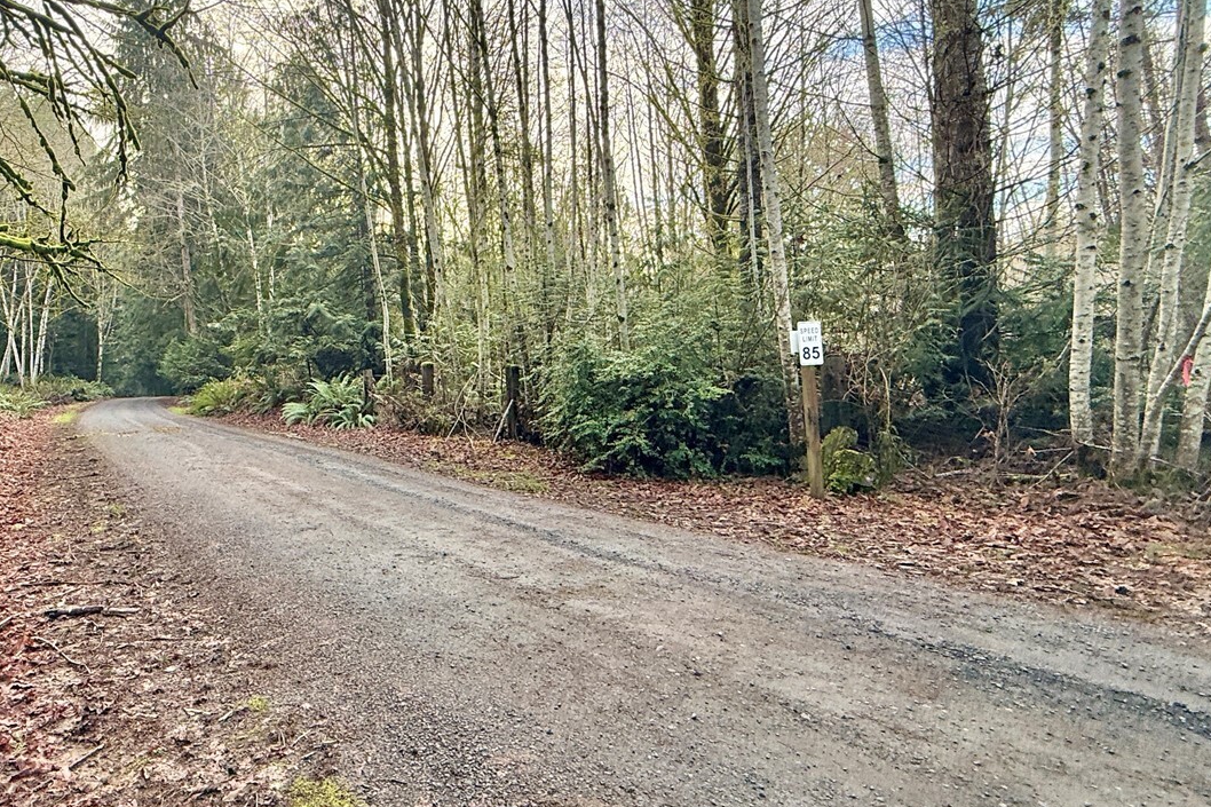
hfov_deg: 75.6
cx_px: 382
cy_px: 335
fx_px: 740
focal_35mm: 22
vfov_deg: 56.9
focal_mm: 2.22
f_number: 2.2
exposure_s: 1/125
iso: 64
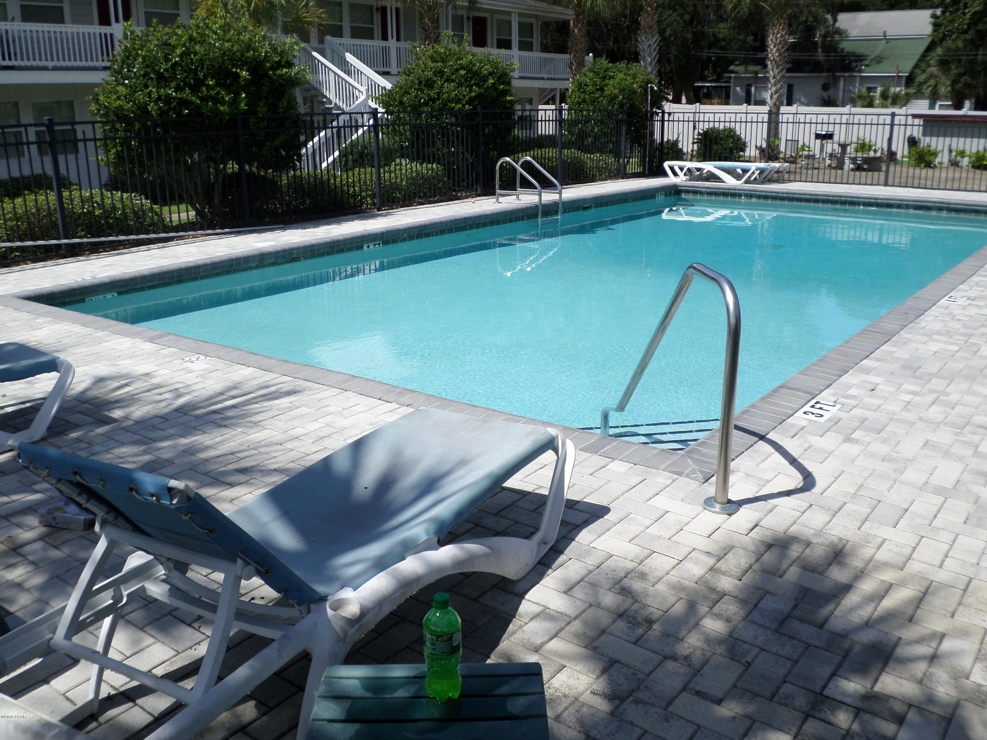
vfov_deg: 46.8
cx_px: 494
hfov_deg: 60.0
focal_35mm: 30
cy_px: 370
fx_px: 855
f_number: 2.7
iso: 80
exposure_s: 1/1500
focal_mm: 5.5
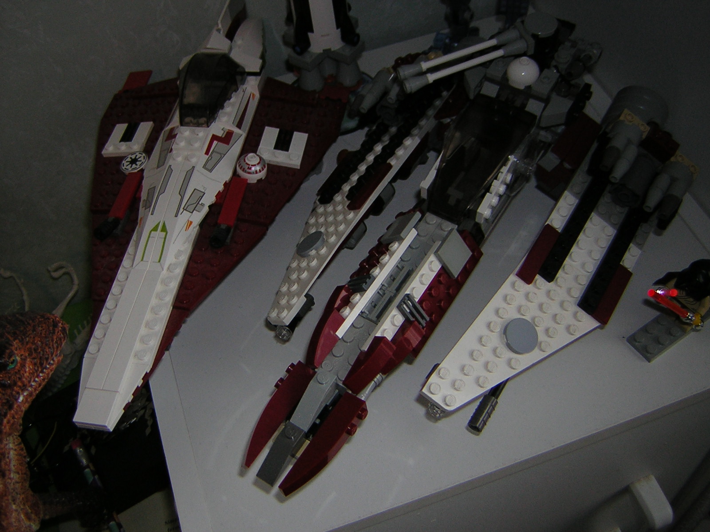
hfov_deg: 51.4
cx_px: 355
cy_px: 266
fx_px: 738
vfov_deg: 39.7
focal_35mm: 36
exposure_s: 1/60.1
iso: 50
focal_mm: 4.7
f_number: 2.6
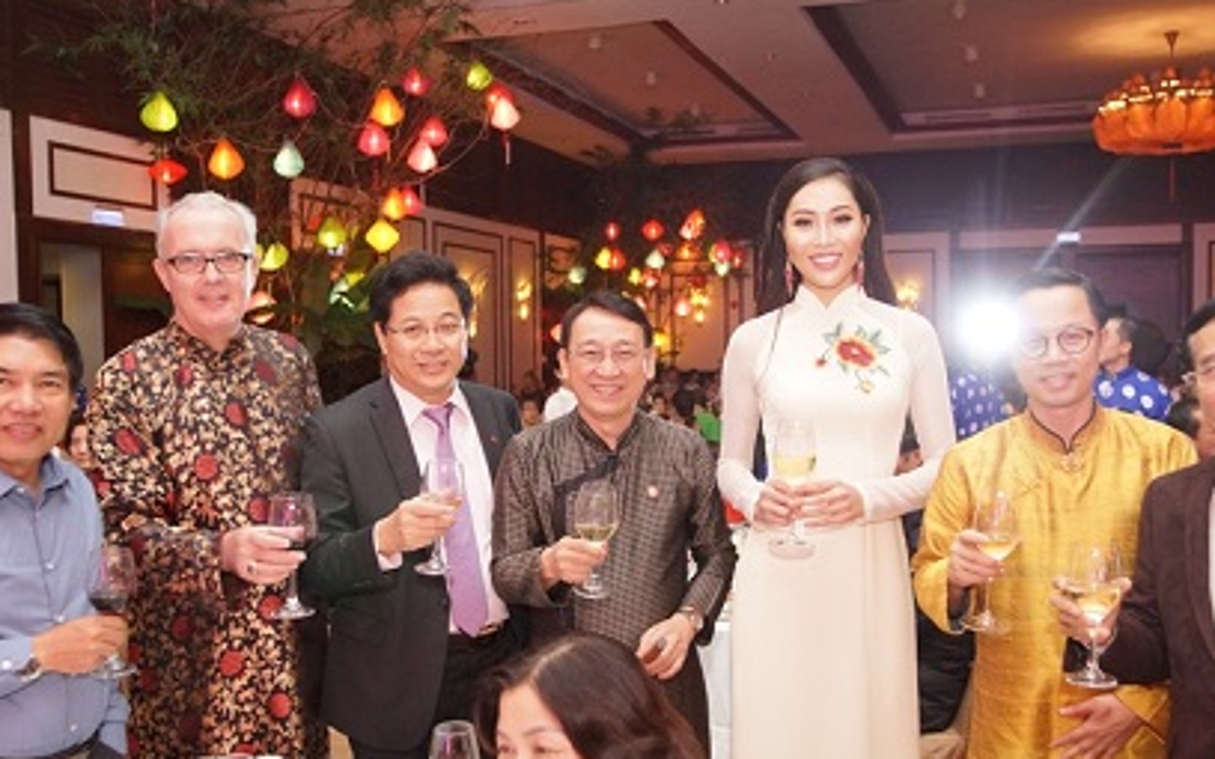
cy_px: 411
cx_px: 673
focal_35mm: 36
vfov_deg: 35.3
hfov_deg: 53.9
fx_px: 1192
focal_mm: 24
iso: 2500
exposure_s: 1/125
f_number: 4
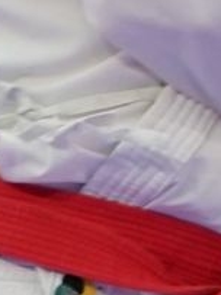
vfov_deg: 1.2
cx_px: 497
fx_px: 14384
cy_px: -317
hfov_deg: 0.9
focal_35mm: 1688
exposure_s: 1/1000
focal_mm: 132
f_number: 2.8
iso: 1600
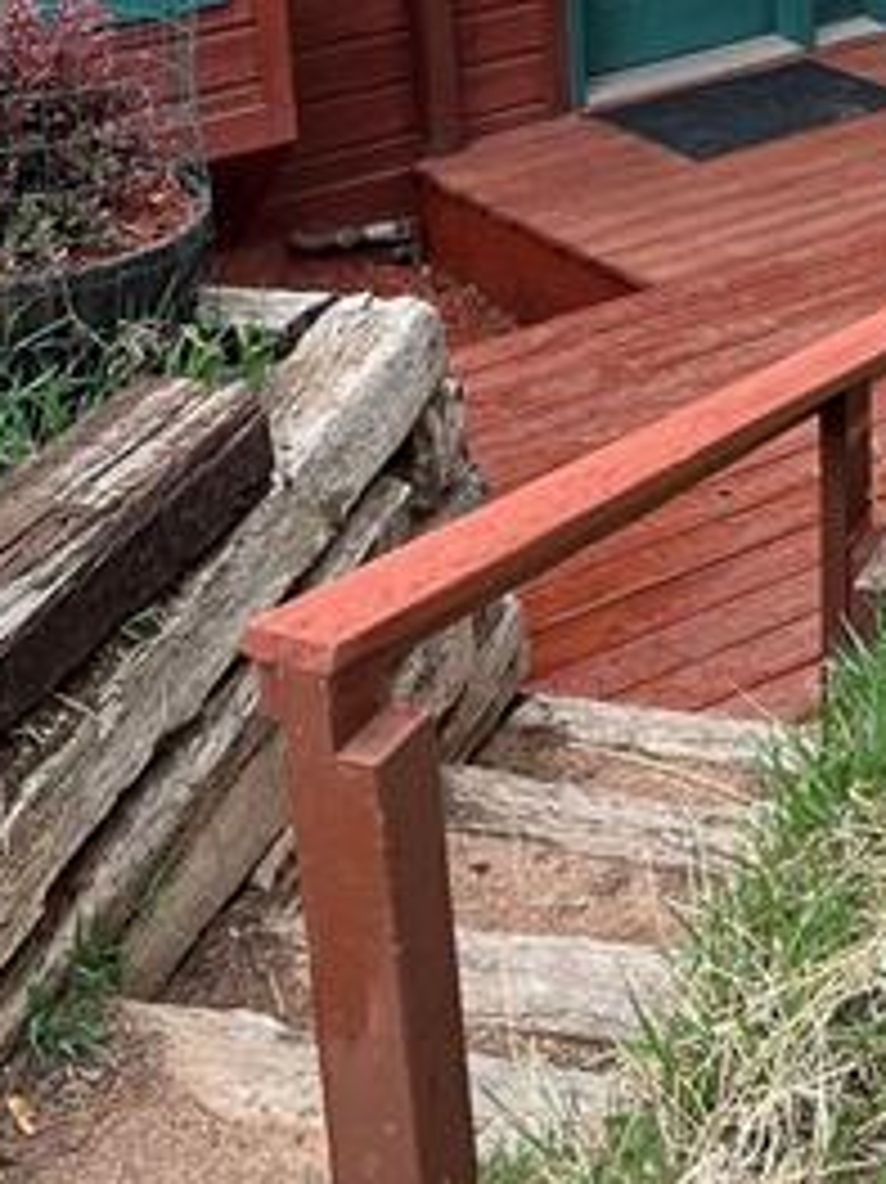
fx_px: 2596
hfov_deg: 19.1
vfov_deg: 24.3
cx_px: 731
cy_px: -41
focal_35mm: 76
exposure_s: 1/121
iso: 100
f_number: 1.6
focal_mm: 5.1
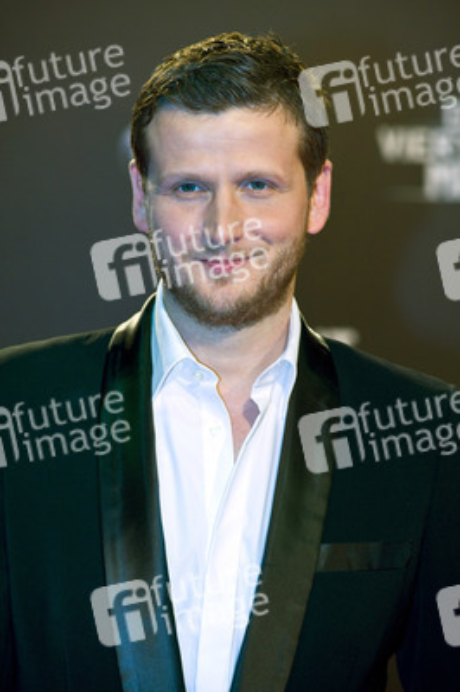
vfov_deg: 14.2
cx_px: 230
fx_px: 2784
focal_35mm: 145
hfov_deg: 9.4
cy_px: 346
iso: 1600
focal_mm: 145
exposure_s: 1/200
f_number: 5.6
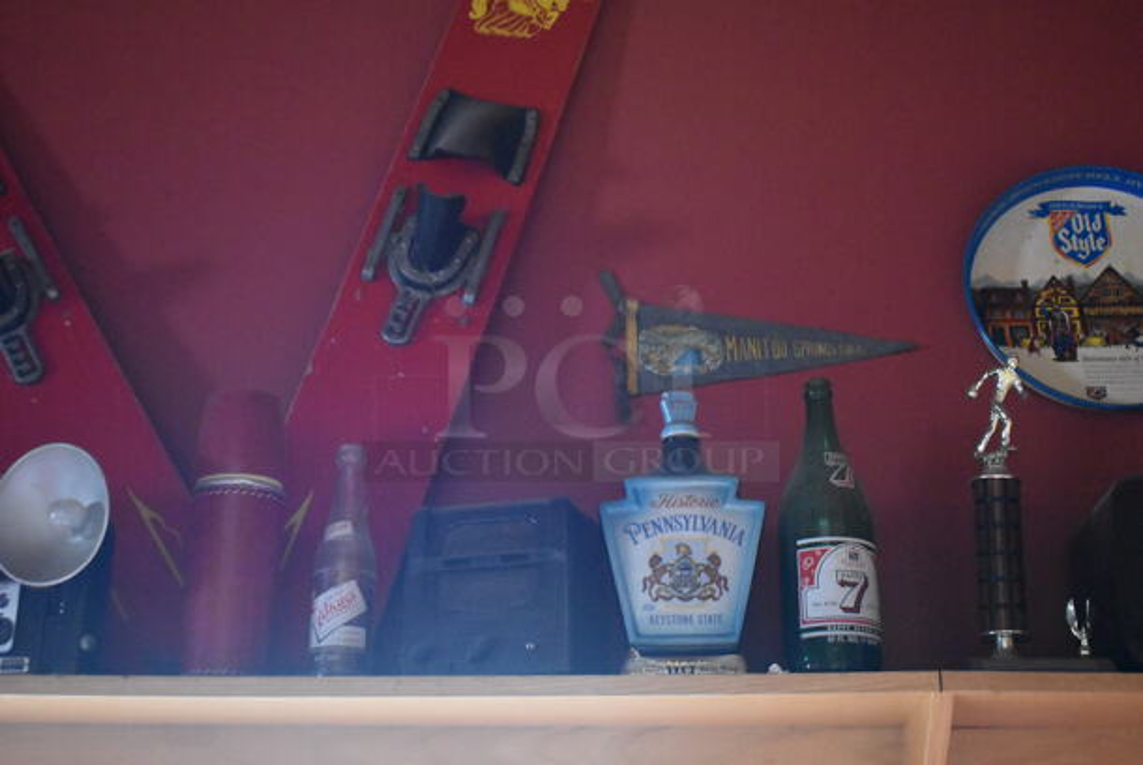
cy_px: 382
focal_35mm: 51
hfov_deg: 38.8
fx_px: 1621
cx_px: 572
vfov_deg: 26.5
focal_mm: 34
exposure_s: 1/125
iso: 9000
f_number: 4.5
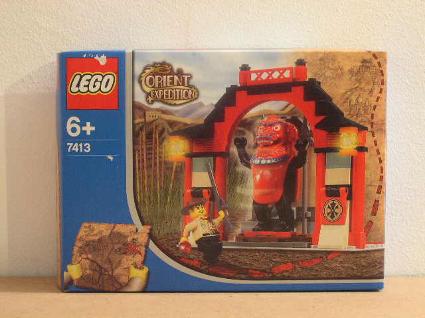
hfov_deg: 27.0
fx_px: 884
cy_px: 159
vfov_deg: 20.4
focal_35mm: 72
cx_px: 212
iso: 400
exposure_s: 1/4.9
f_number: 3.8
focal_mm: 15.3
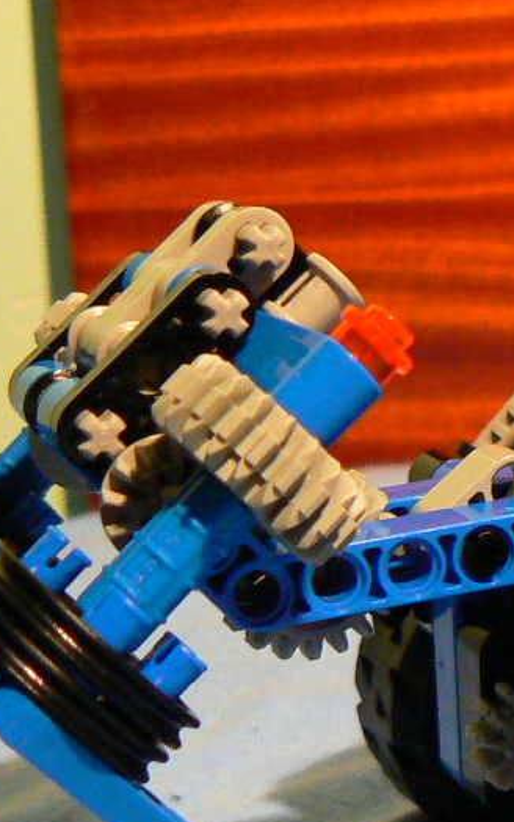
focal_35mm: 93
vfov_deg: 22.1
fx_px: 2085
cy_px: 620
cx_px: 679
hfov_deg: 13.5
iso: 200
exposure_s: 1/6
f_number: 2.8
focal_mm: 6
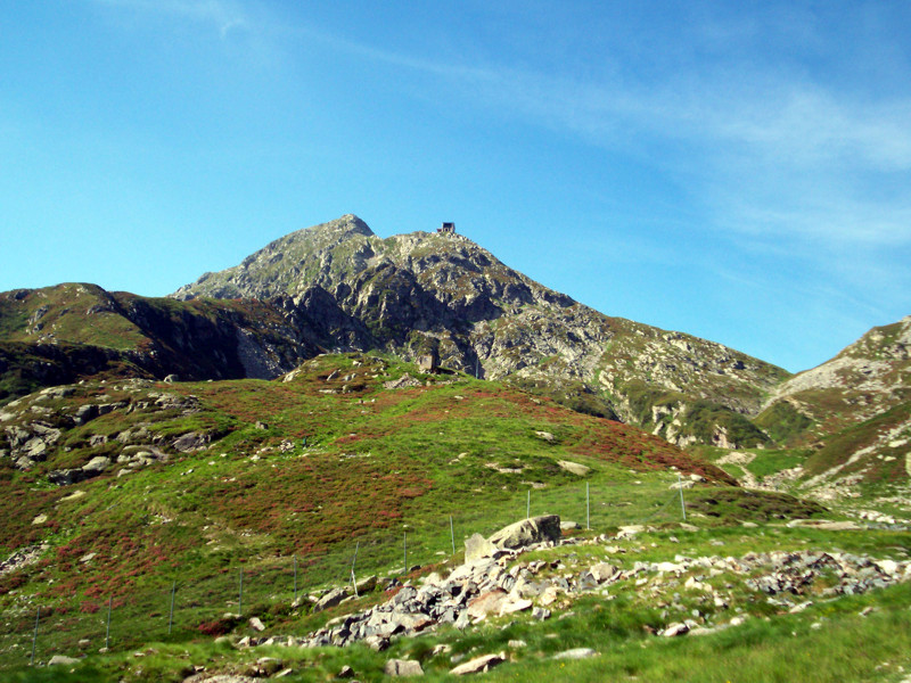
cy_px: 342
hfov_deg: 51.4
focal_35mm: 36
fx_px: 947
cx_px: 456
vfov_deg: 39.7
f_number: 4.5
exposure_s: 1/338
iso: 100
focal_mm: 5.9
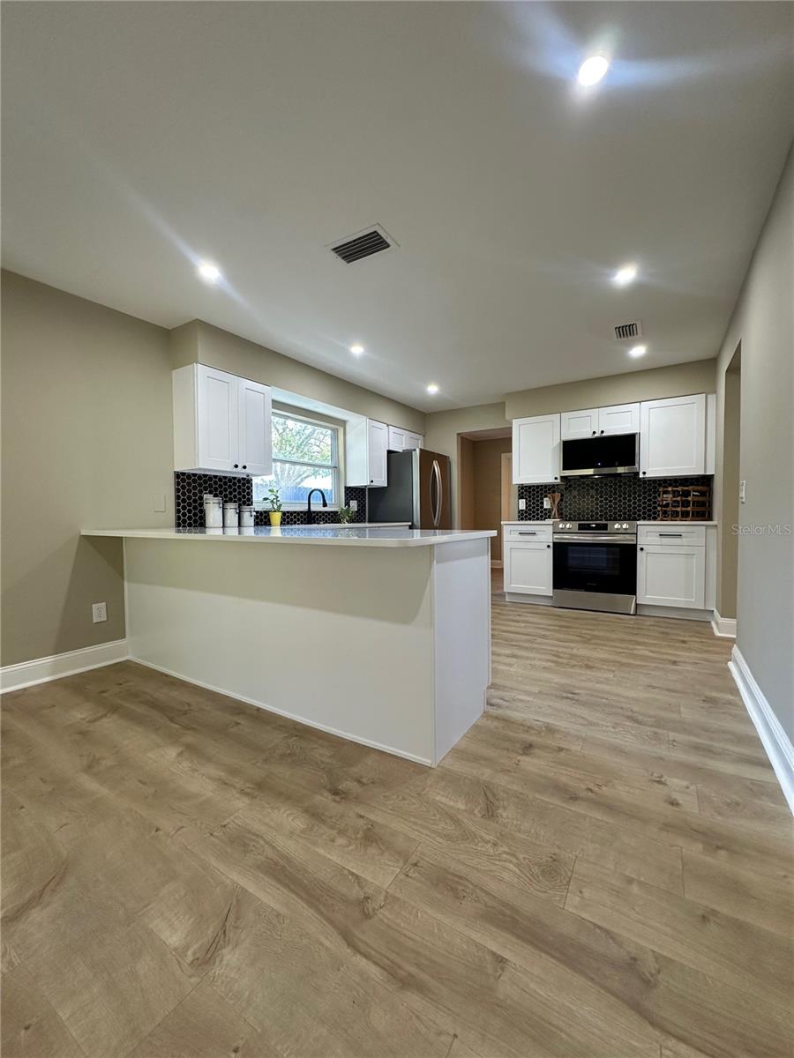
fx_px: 428
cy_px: 529
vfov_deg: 102.1
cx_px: 397
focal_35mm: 14
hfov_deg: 85.7
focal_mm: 2.22
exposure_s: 1/120
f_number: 2.2
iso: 160
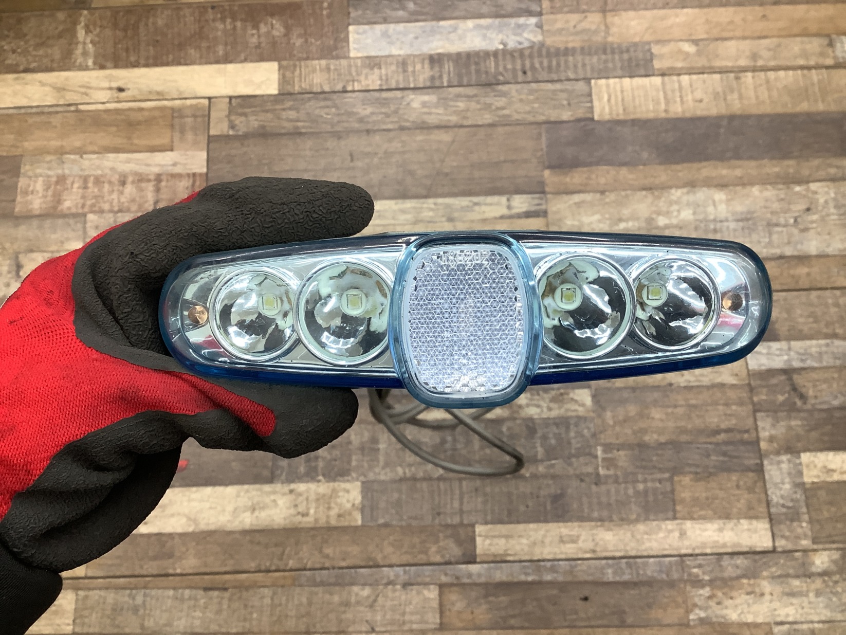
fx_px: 758
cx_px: 423
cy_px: 318
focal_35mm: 31
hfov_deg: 58.3
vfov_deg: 45.5
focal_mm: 3.3
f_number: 2.4
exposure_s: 1/50
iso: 80
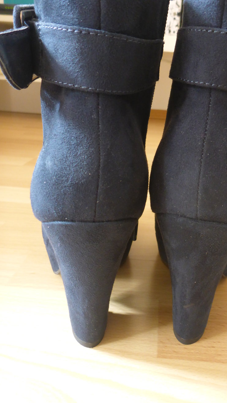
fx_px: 332
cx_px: 151
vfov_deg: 62.6
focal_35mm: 31
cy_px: 202
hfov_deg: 37.4
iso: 400
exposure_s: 1/10
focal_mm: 4.9
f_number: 3.3
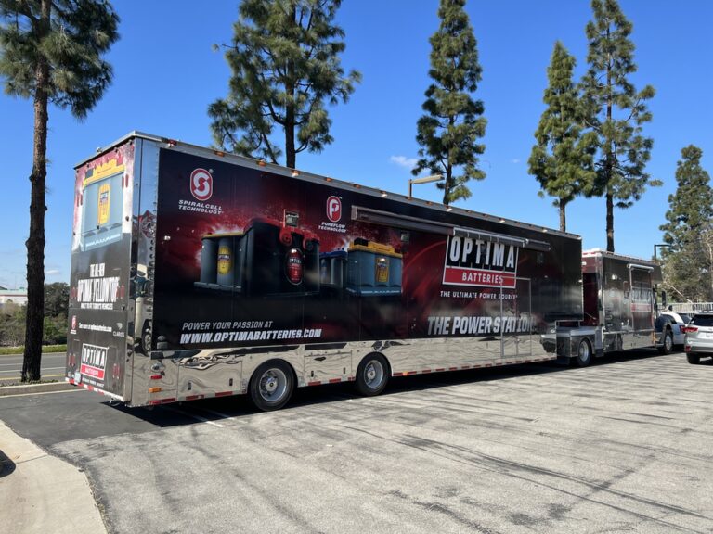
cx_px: 356
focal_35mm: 26
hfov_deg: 67.3
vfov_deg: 53.1
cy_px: 267
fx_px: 536
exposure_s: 1/2404
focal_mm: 5.7
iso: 50
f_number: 1.5
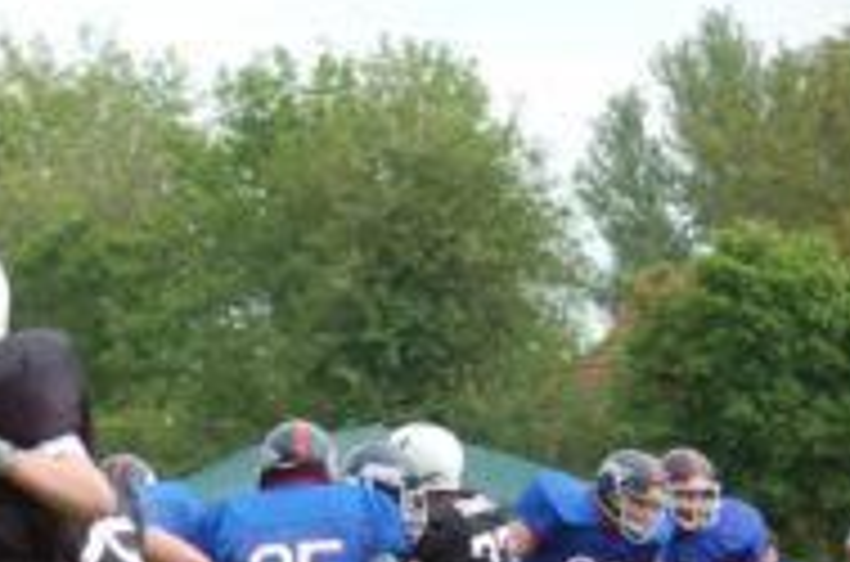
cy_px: 499
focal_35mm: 341
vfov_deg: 4.0
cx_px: -74
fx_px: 8036
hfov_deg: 6.0
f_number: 4.2
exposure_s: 1/1000
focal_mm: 95
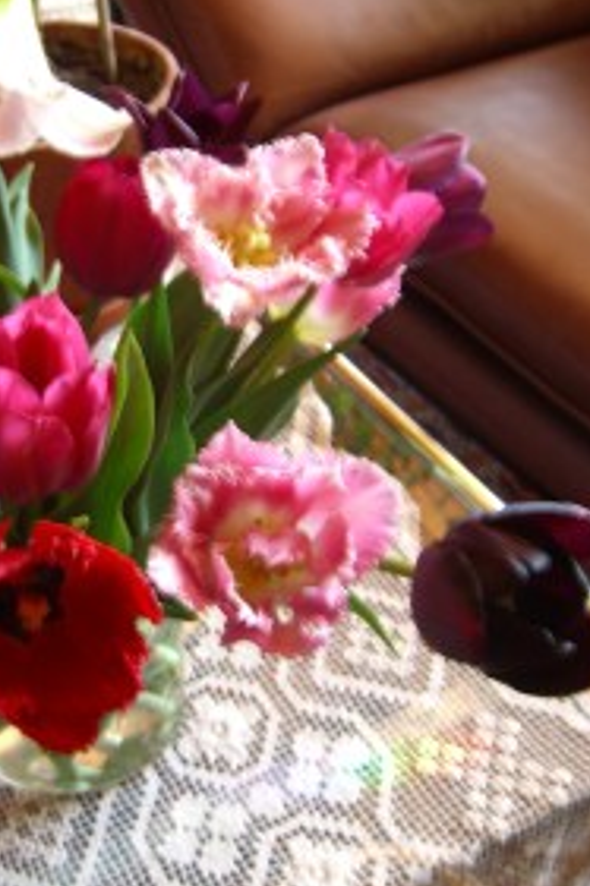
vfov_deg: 36.9
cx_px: 47
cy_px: 435
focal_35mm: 54
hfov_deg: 24.3
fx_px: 1329
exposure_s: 1/15
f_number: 2.8
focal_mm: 7.9
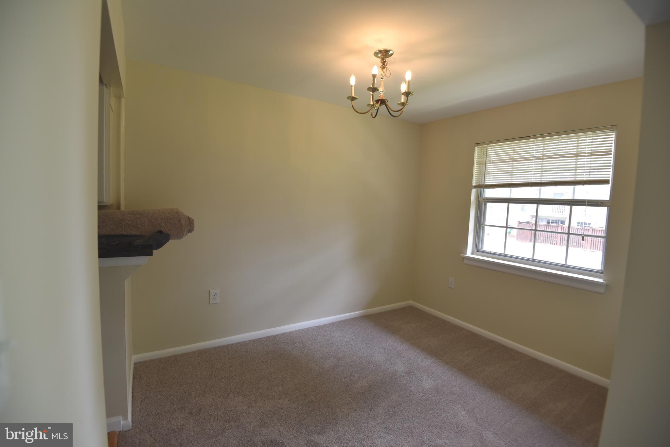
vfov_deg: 73.8
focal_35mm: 16
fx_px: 298
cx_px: 335
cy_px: 224
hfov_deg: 96.7
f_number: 4.5
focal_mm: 16
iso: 400
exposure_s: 1/80
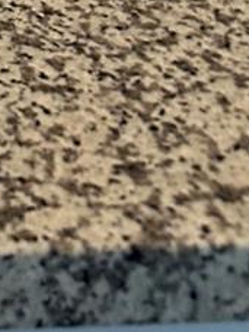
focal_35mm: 162
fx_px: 1554
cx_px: -581
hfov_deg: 7.6
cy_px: -680
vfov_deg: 9.4
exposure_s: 1/120
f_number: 1.78
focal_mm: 6.86
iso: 200
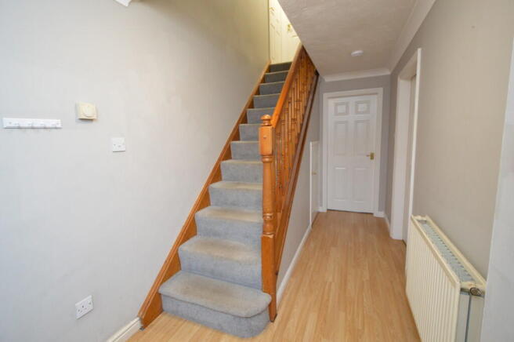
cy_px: 171
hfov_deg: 100.4
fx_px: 214
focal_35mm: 15
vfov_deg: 77.2
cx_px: 257
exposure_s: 1/60
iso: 1400
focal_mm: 10
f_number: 3.5
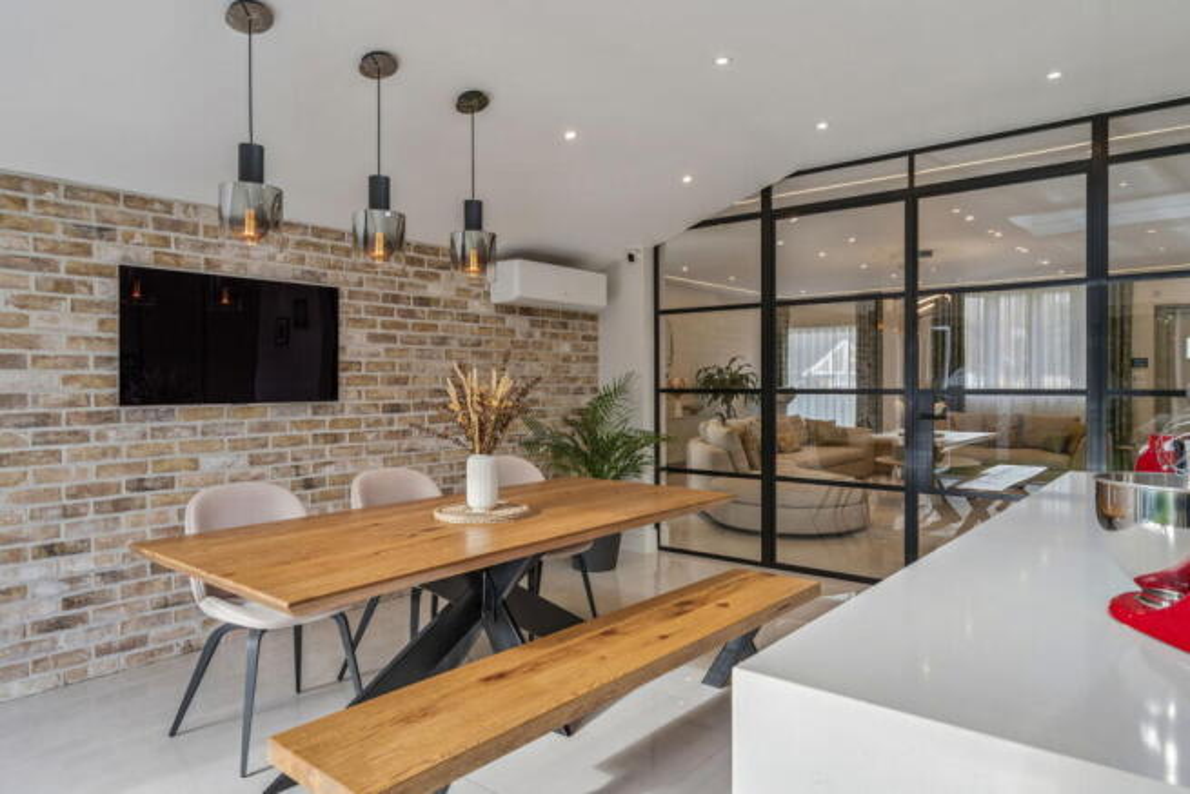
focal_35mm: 22
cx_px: 595
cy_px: 397
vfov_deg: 57.3
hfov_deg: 78.6
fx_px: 727
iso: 400
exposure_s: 1/50
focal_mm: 22
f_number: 6.3
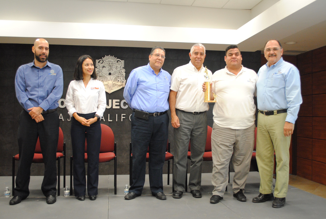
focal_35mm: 36
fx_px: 326
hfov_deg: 53.1
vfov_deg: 37.0
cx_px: 163
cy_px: 110
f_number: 4
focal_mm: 24
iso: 800
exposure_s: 1/40
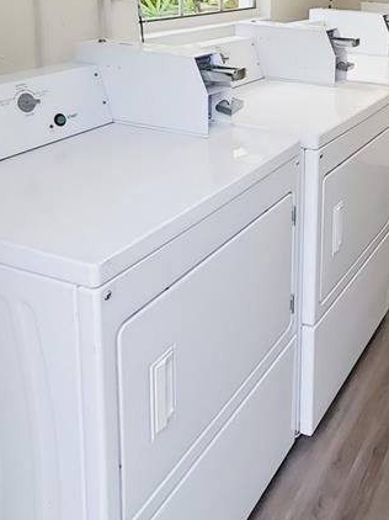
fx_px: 555
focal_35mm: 37
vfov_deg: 44.8
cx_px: 380
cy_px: 36
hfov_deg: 35.3
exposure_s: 1/120
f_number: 2.2
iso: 80
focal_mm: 1.8
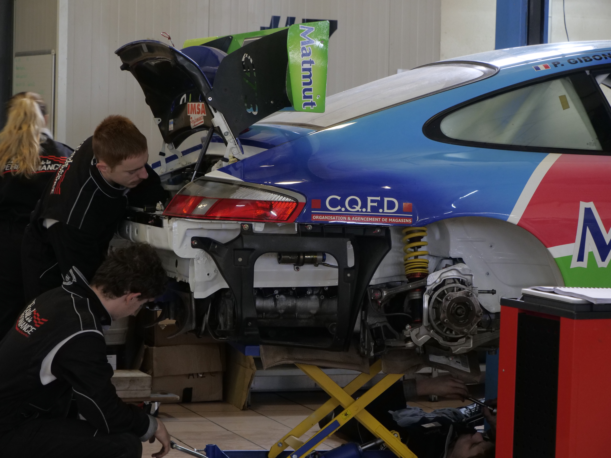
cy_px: 229
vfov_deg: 12.3
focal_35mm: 120
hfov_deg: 16.4
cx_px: 306
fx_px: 2118
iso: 1600
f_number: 5
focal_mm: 60
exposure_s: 1/40
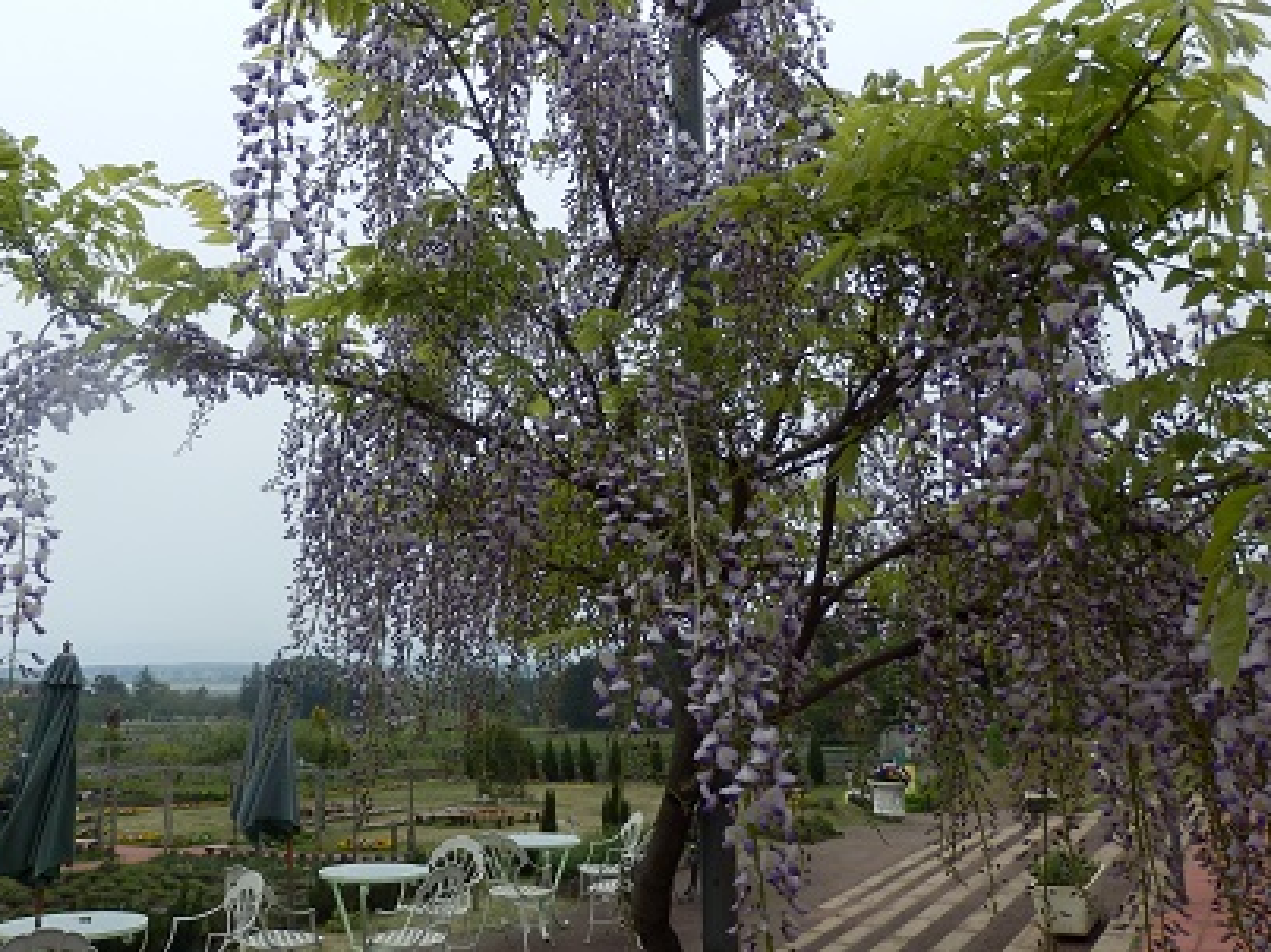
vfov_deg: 45.4
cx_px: 508
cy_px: 452
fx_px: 1138
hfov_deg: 57.9
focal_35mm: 31
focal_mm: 4.5
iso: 80
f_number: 3
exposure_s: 1/800
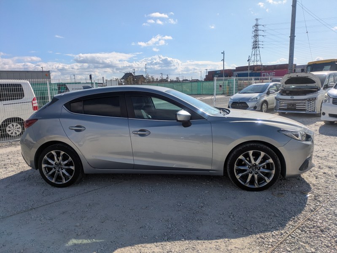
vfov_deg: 54.9
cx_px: 168
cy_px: 126
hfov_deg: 69.4
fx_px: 243
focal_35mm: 25
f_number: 1.89
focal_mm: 5.43
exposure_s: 1/3745
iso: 50
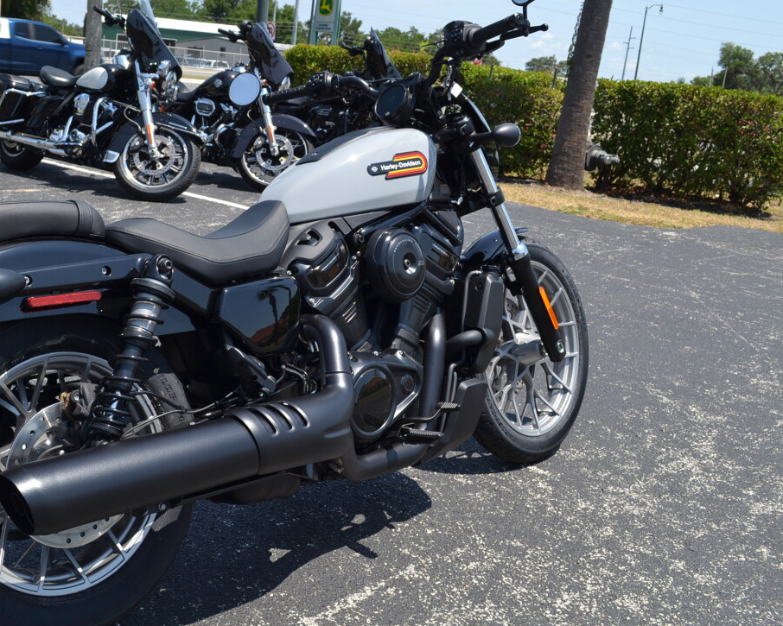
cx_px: 285
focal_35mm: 41
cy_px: 298
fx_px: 950
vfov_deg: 36.5
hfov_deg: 44.4
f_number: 7.1
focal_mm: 22
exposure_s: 1/200
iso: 100
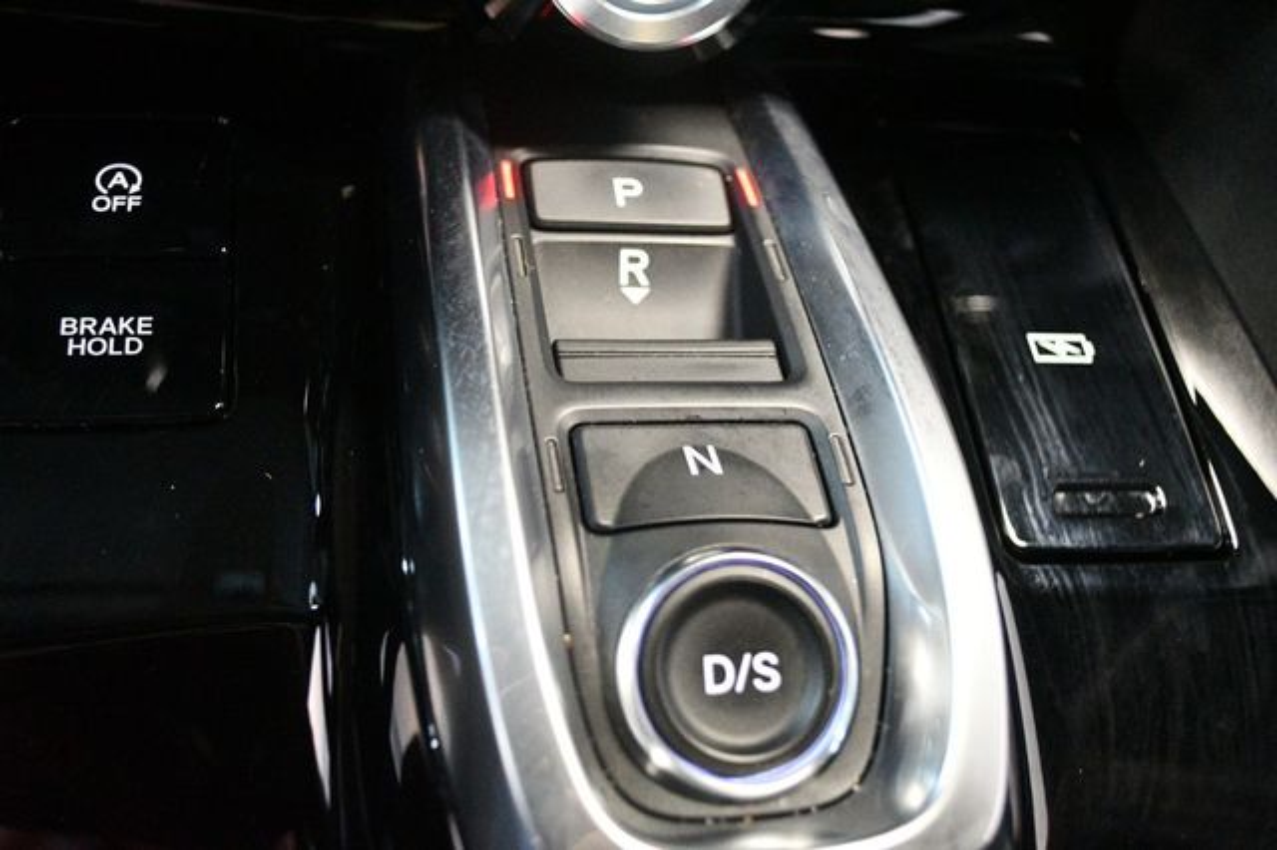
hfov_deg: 49.6
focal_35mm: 39
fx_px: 1383
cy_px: 425
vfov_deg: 34.2
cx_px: 638
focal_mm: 26
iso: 9000
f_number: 4.2
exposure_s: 1/60
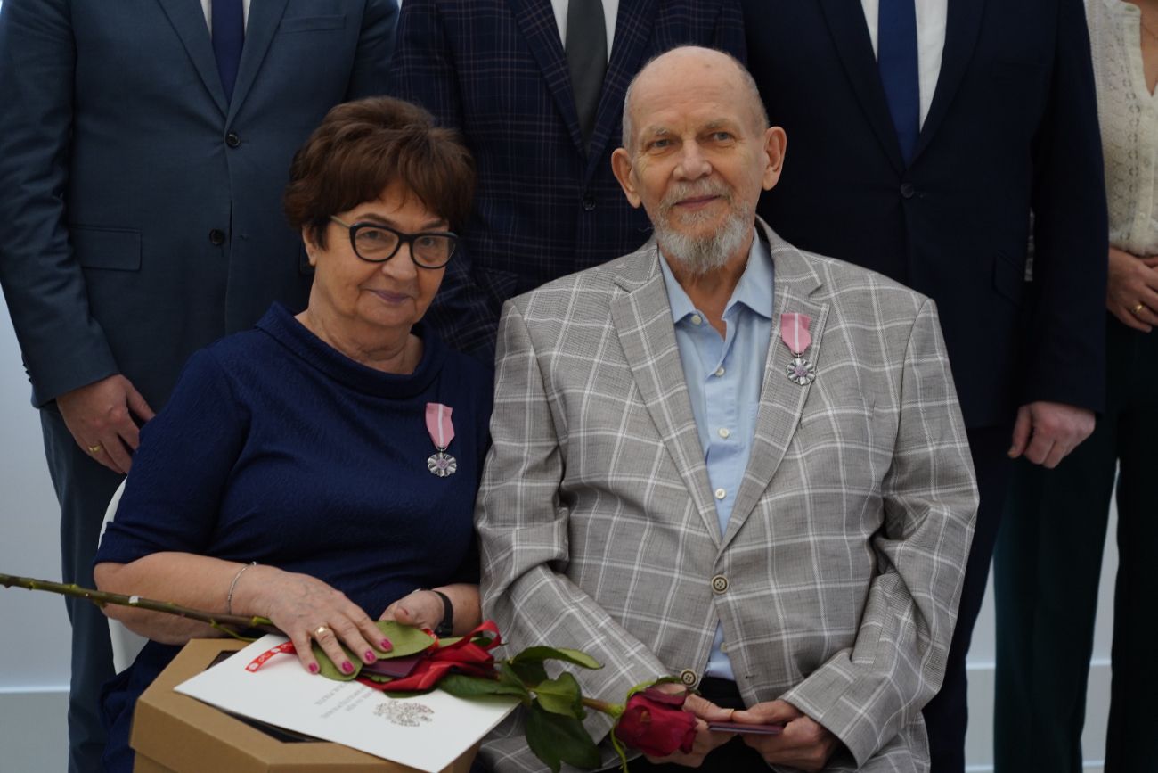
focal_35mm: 77
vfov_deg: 17.7
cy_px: 386
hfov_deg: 26.3
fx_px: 2477
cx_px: 579
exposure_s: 1/125
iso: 1250
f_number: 4
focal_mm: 77
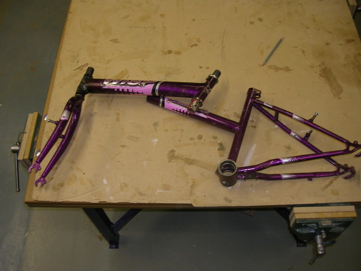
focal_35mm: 38
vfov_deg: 37.7
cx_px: 180
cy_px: 136
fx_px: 396
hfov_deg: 49.0
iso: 50
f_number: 2.8
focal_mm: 5.8
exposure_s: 1/30
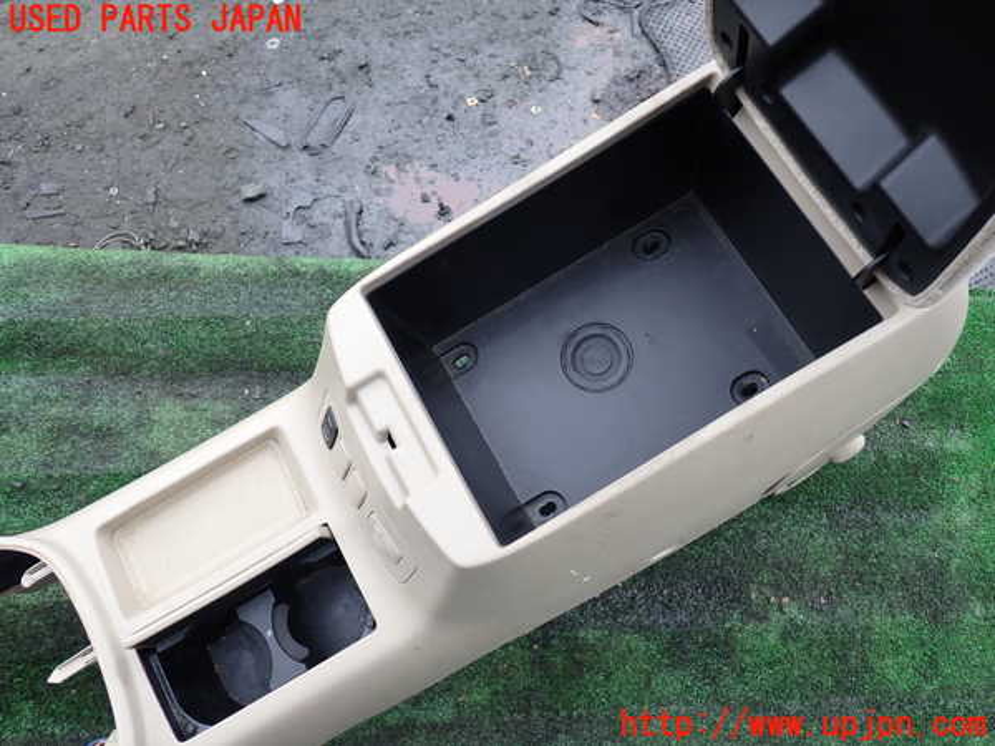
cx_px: 498
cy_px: 373
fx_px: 862
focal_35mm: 30
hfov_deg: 60.0
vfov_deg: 46.8
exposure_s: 1/60
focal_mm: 5.4
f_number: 2.3
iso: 100
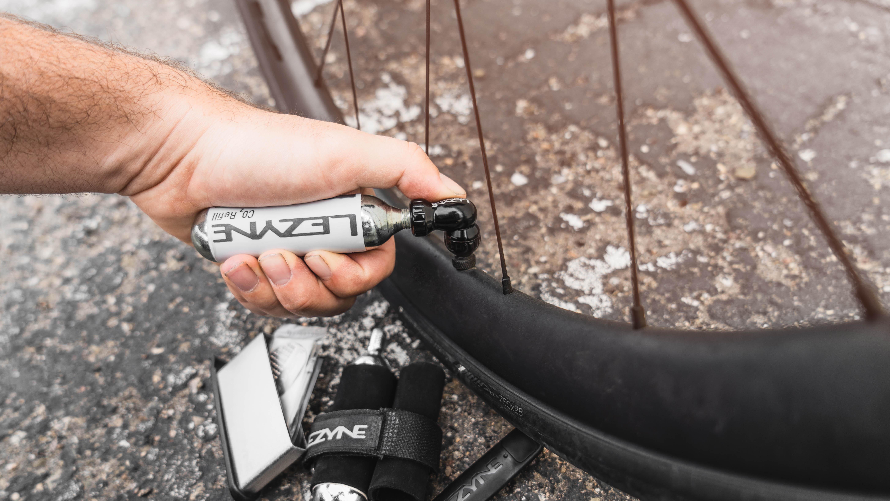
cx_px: 433
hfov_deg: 71.9
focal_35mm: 26
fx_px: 614
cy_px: 297
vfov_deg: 44.2
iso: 100
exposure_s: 1/400
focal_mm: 24
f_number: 4
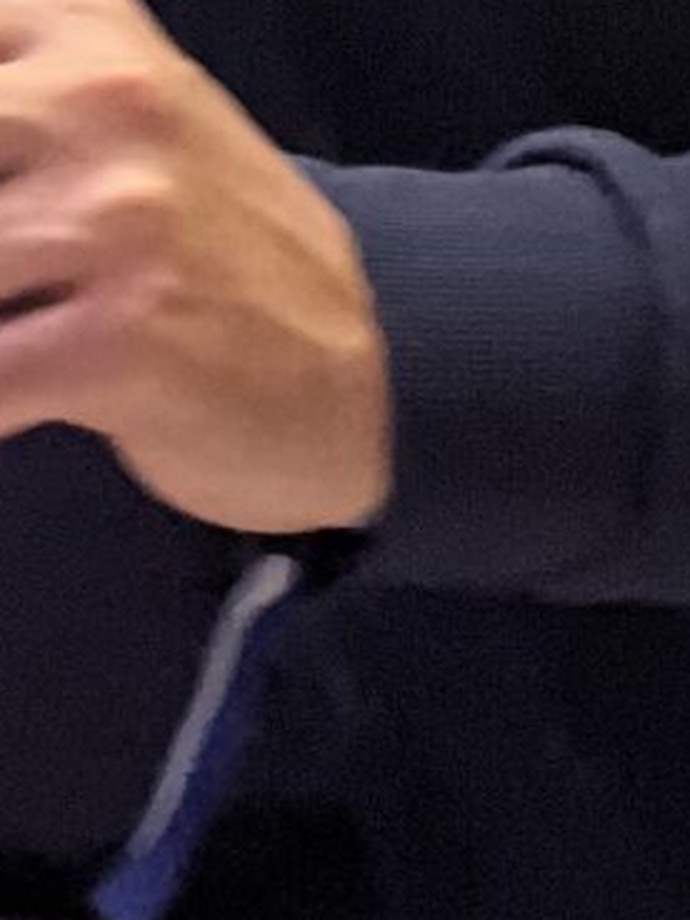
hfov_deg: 2.8
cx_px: -938
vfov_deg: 3.6
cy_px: -1430
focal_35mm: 536
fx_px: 14245
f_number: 2.8
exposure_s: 1/39
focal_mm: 9
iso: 200
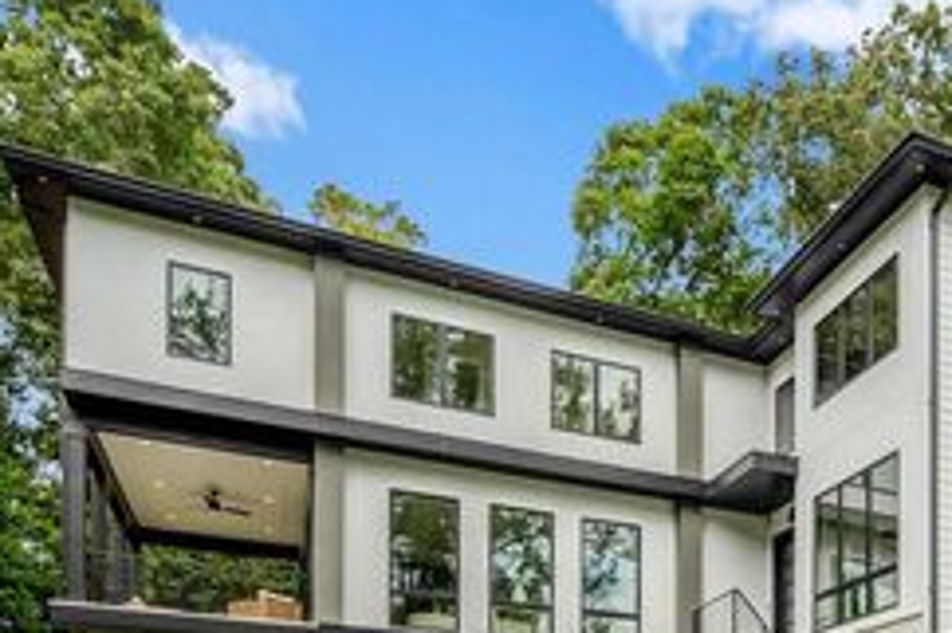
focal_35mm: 33
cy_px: 580
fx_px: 872
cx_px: 787
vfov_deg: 37.1
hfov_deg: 52.8
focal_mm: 16
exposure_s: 1/1250
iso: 1250
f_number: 8
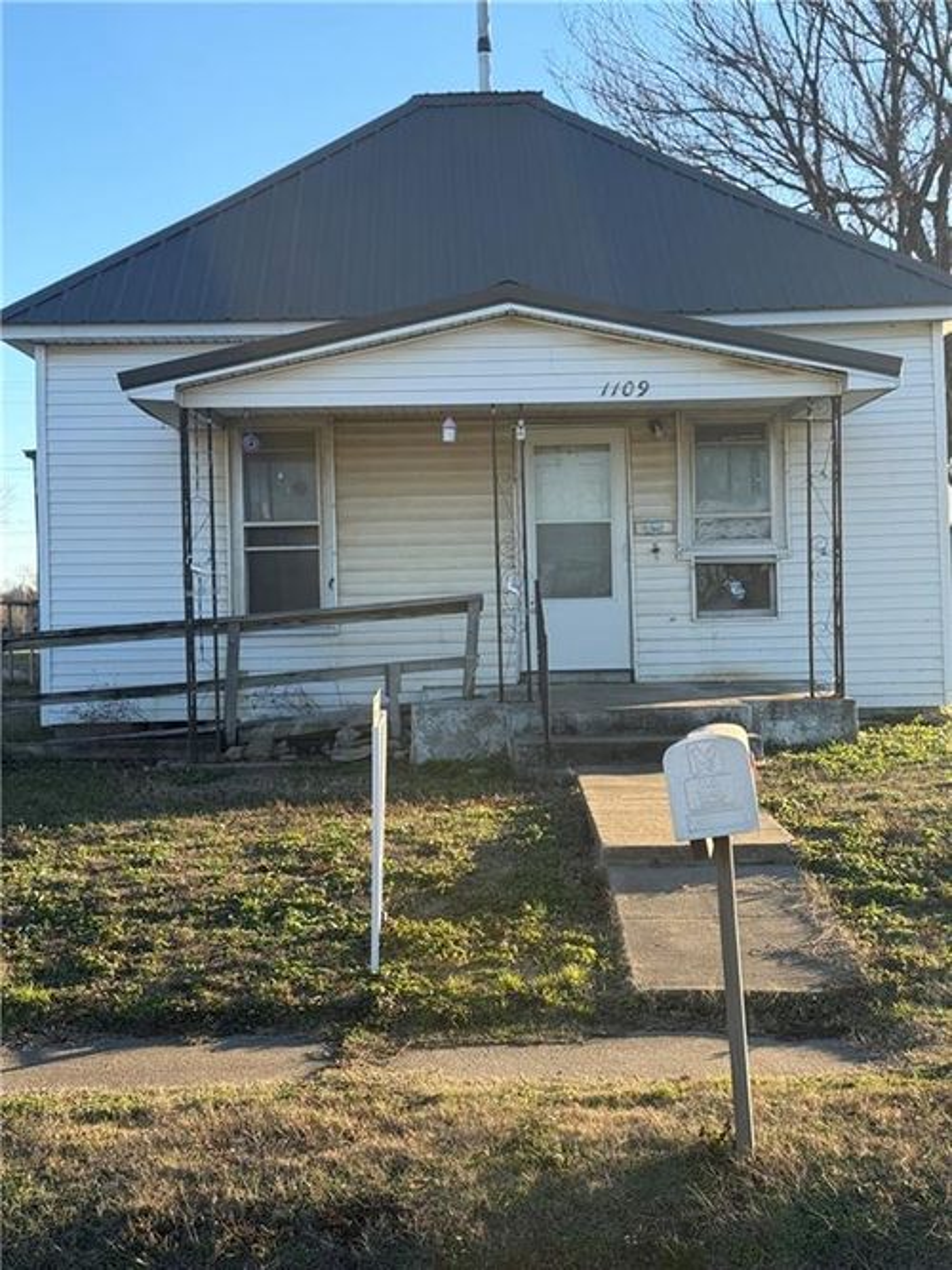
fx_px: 1761
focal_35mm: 48
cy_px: 635
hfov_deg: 30.3
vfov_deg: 39.7
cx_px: 476
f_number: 1.78
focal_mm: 6.76
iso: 80
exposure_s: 1/1429
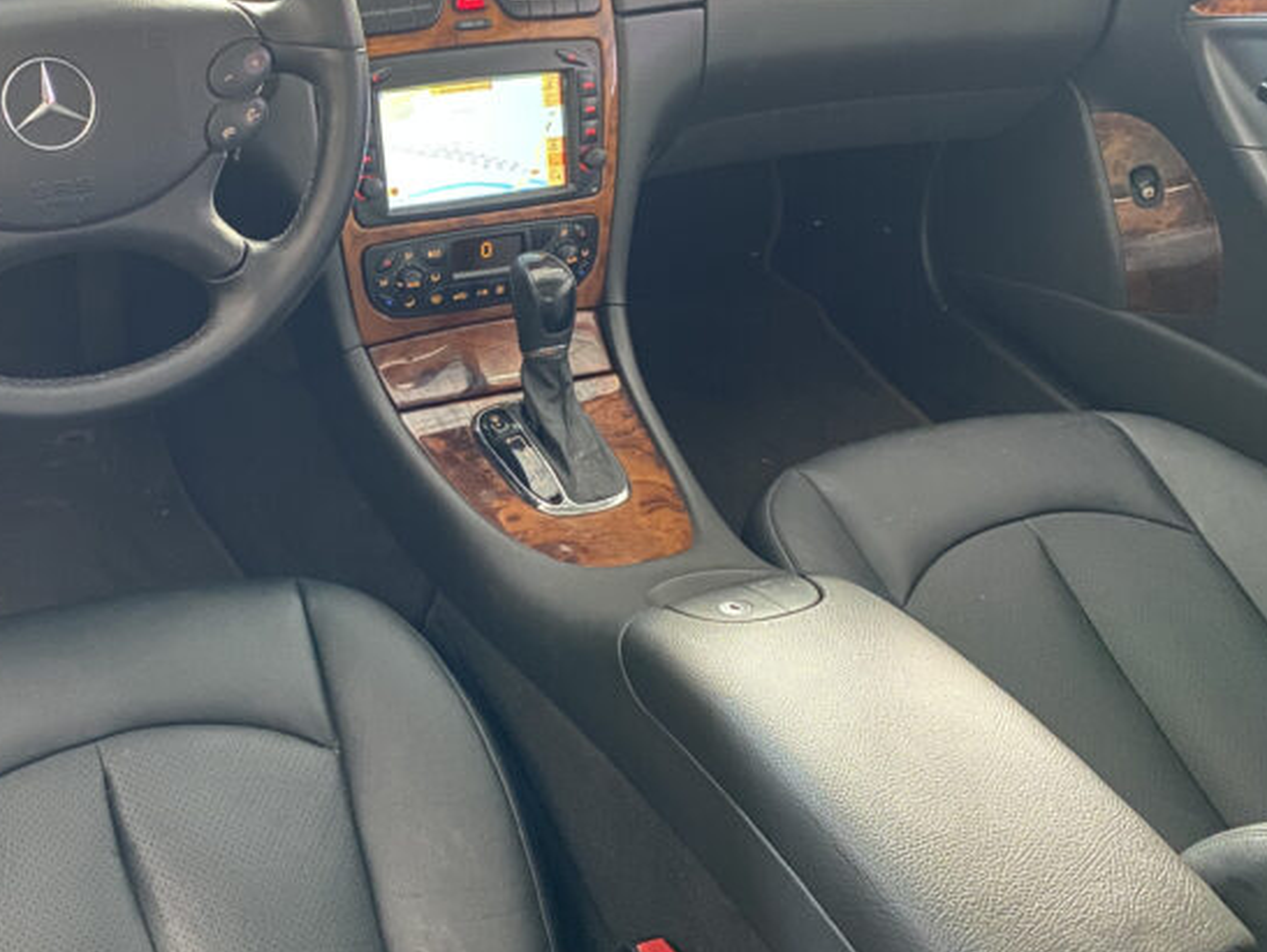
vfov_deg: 37.6
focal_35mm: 38
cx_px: 373
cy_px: 373
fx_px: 1392
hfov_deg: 47.7
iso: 1000
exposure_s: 1/25
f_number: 1.8
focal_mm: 4.25
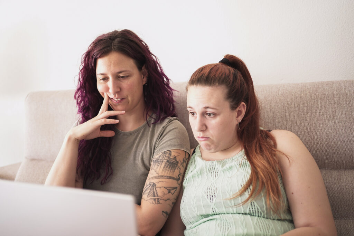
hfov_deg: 54.4
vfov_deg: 37.9
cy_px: 118
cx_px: 177
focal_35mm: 35
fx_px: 344
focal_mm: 35
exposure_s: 1/125
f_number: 1.8
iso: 800
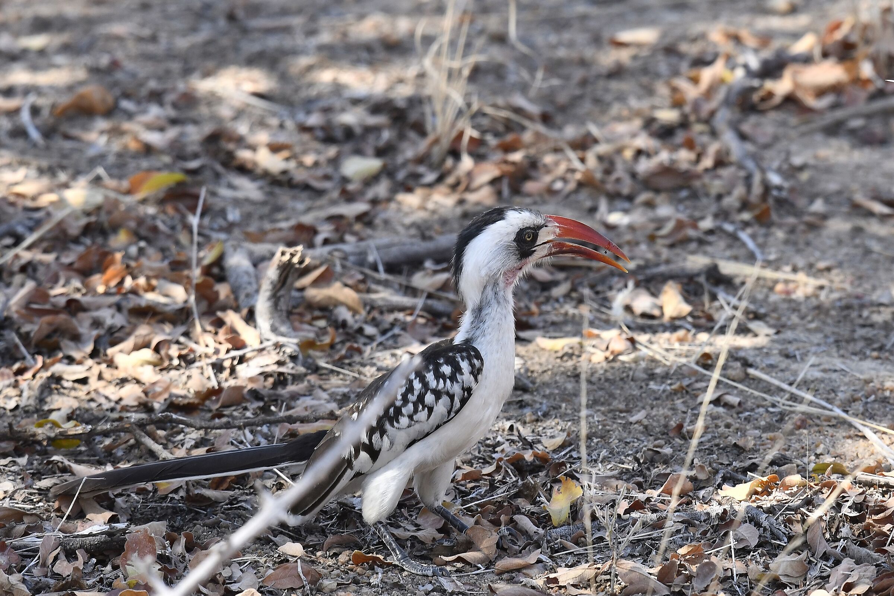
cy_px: 298
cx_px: 447
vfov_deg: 3.1
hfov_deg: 4.6
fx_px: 11174
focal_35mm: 450
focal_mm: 300
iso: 250
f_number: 6.3
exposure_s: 1/500
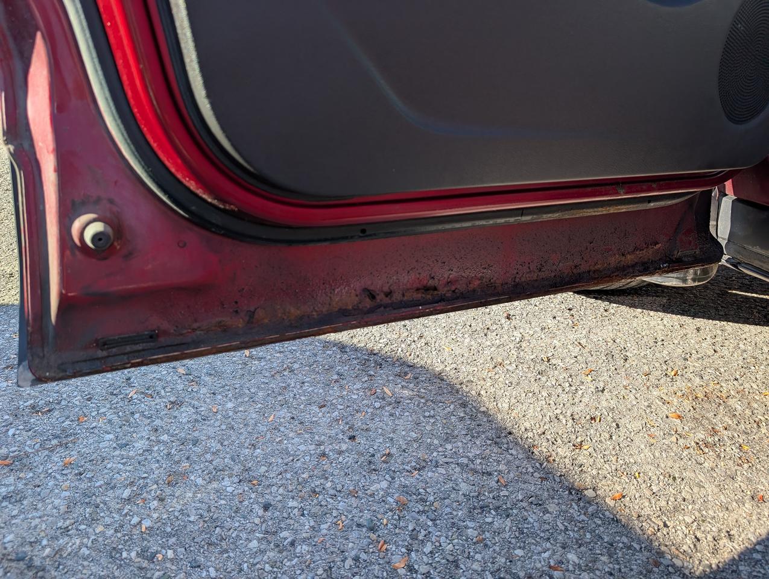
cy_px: 290
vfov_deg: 56.9
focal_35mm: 24
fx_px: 534
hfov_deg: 71.5
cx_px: 384
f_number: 1.68
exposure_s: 1/332
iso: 19
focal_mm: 6.9
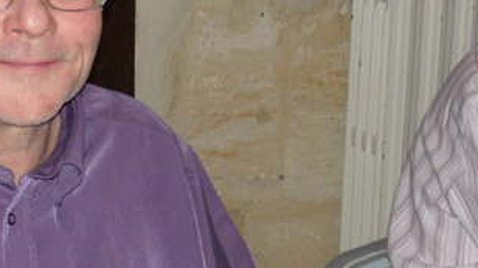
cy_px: 150
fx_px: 1558
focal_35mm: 123
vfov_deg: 9.8
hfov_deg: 17.2
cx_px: 71
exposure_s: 1/30
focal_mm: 10.4
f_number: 4
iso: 125
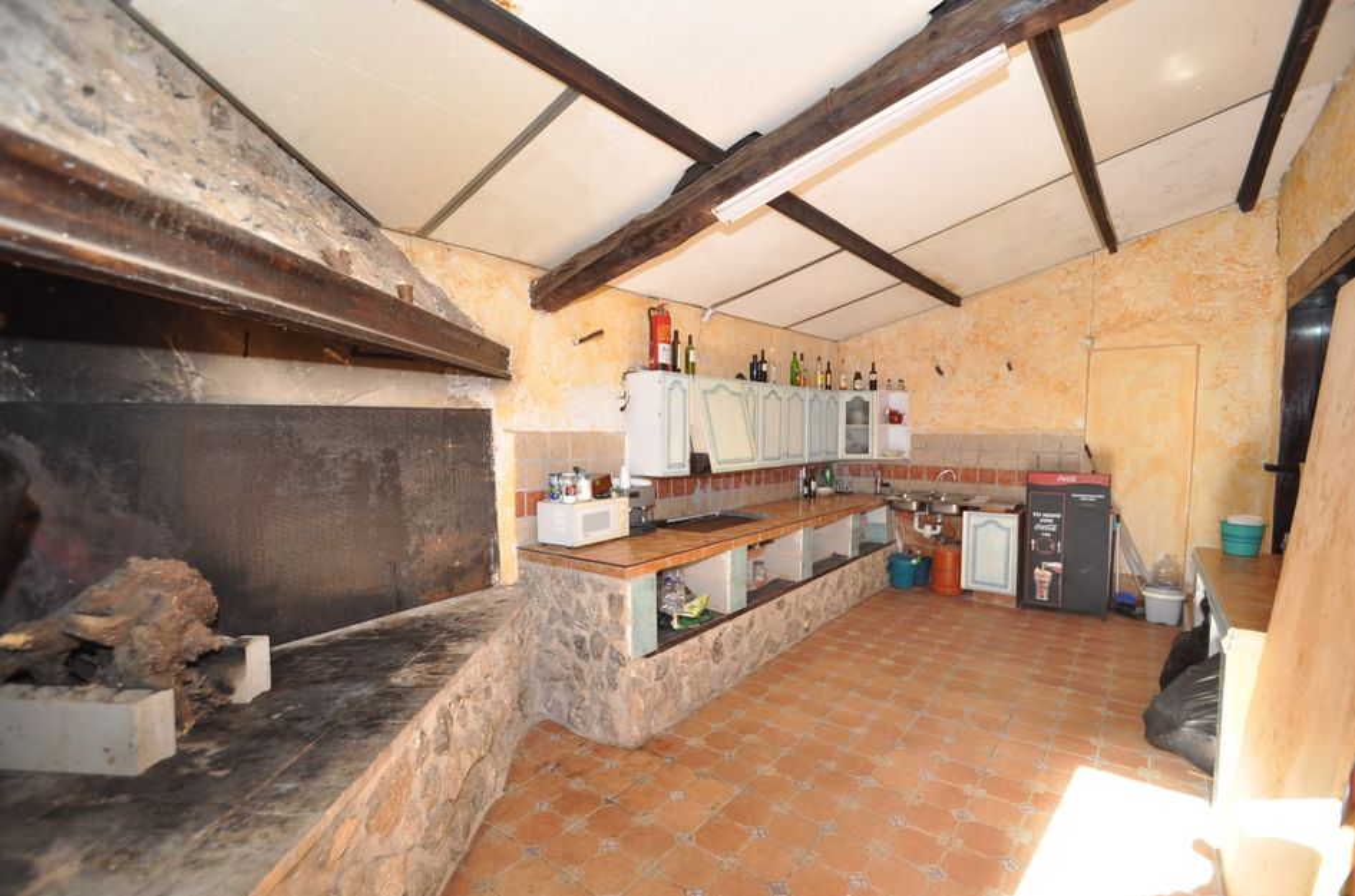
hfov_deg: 100.5
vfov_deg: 77.0
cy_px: 448
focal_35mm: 15
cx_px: 678
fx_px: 563
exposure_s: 1/60
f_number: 4
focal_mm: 10
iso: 400
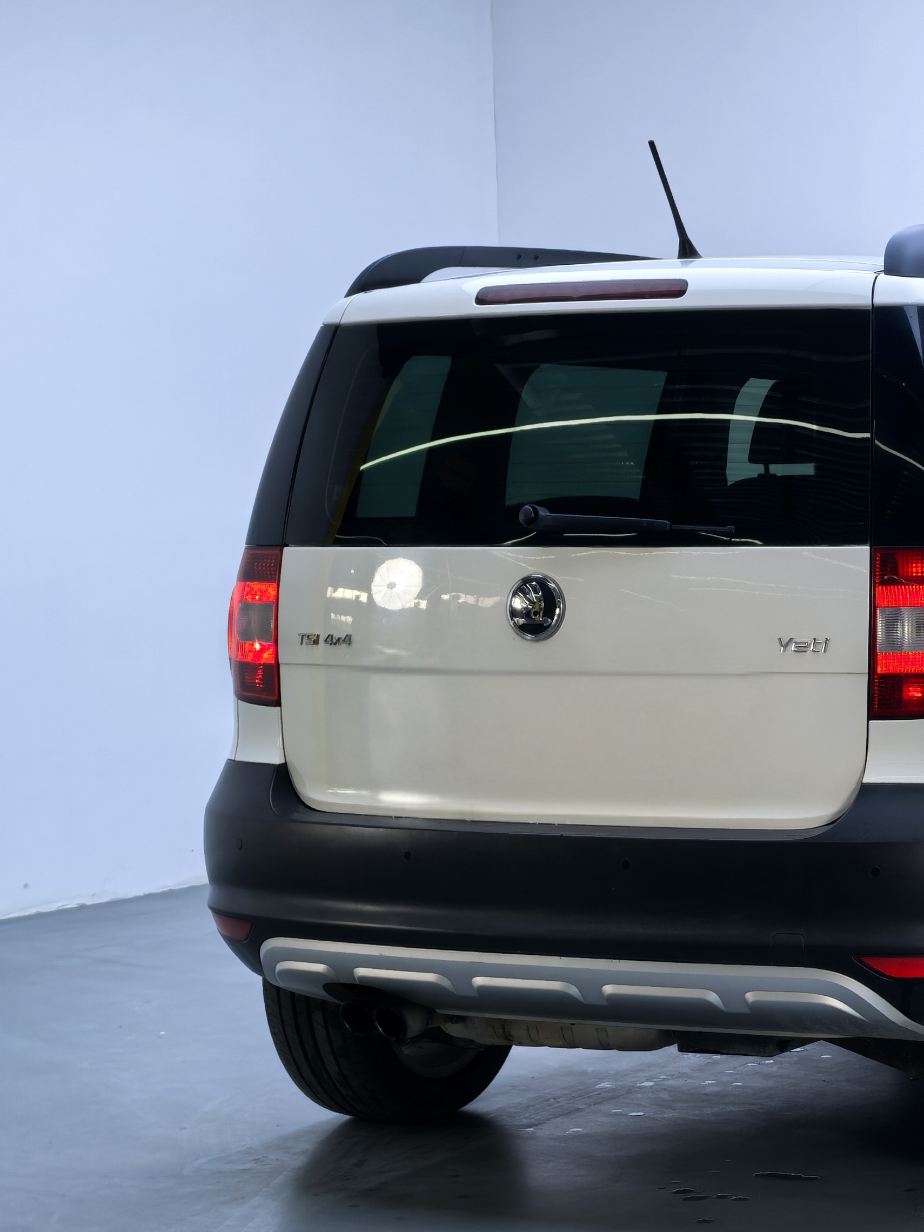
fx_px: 3452
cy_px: 676
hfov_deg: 15.0
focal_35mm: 97
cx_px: 889
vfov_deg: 20.2
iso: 50
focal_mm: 5.75
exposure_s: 1/132
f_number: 2
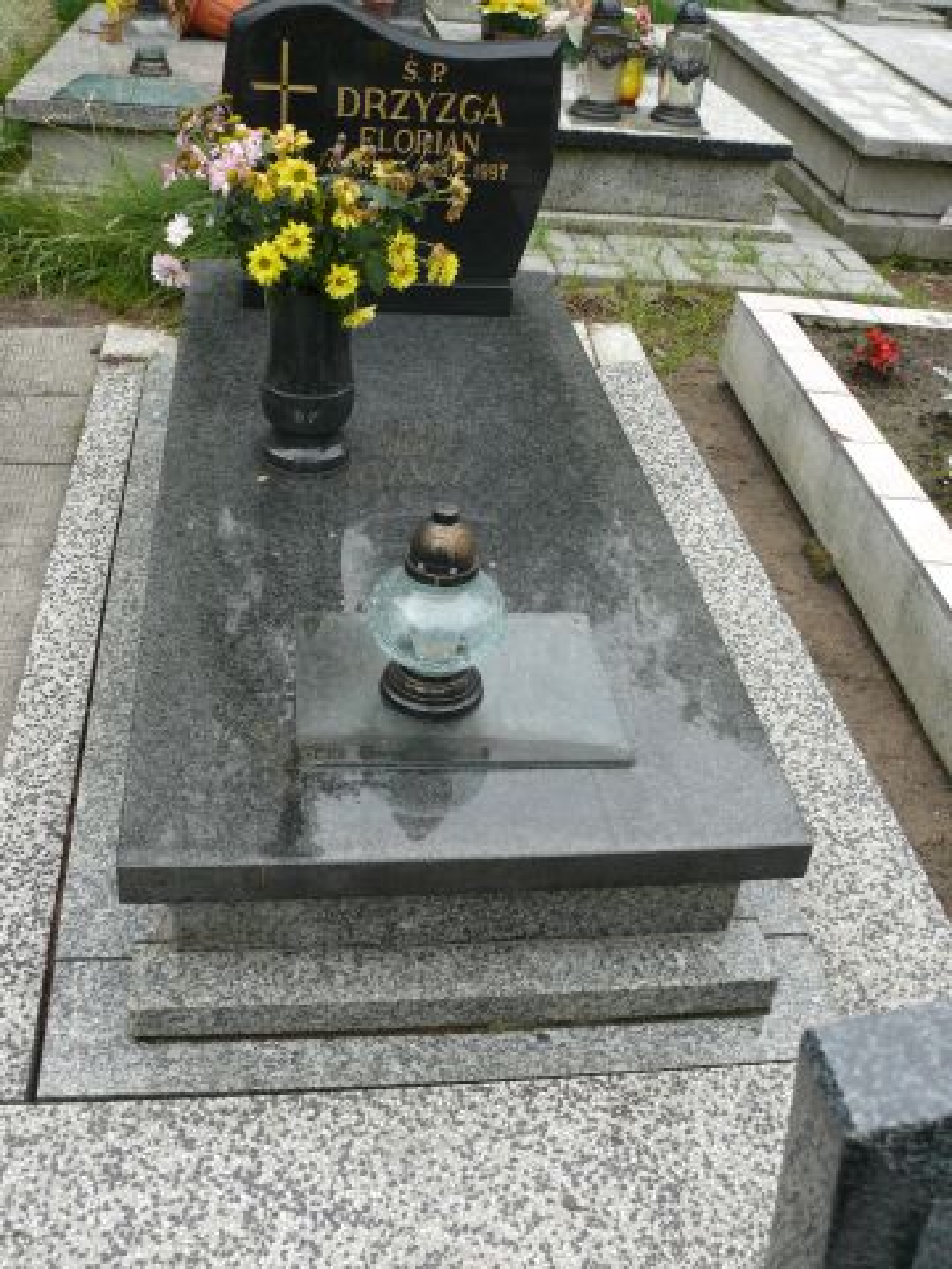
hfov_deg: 40.7
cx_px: 476
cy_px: 634
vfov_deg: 52.6
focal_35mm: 35
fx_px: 1283
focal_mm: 7.4
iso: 100
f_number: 4
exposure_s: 1/160
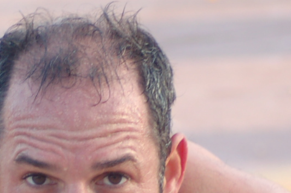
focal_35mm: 572
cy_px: 279
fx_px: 4617
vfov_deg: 2.4
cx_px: 55
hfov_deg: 3.6
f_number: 4
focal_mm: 90
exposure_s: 1/250
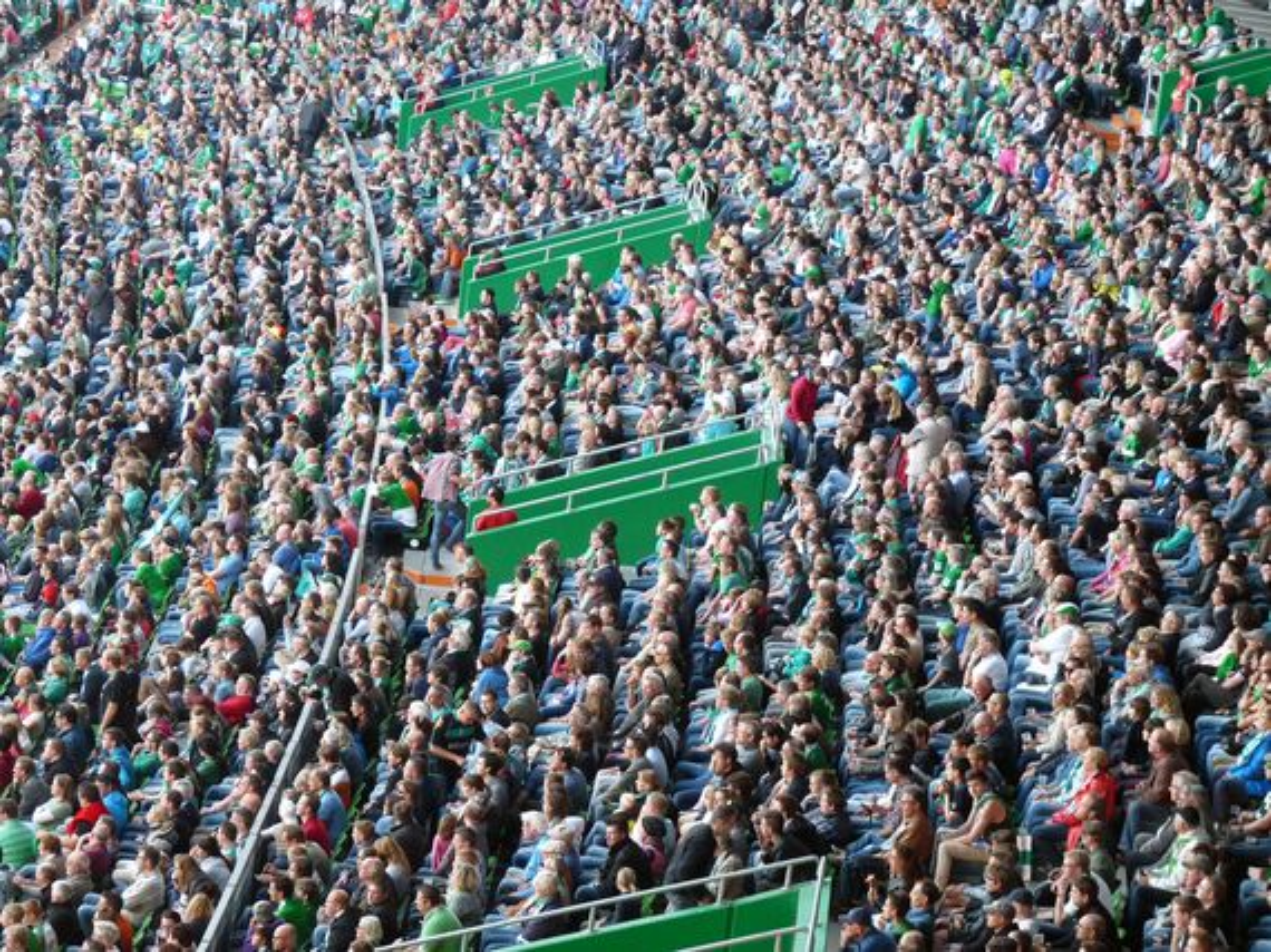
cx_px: 636
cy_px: 476
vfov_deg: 11.1
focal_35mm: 134
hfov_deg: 14.7
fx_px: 4918
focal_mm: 23.7
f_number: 3.6
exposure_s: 1/40
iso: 200
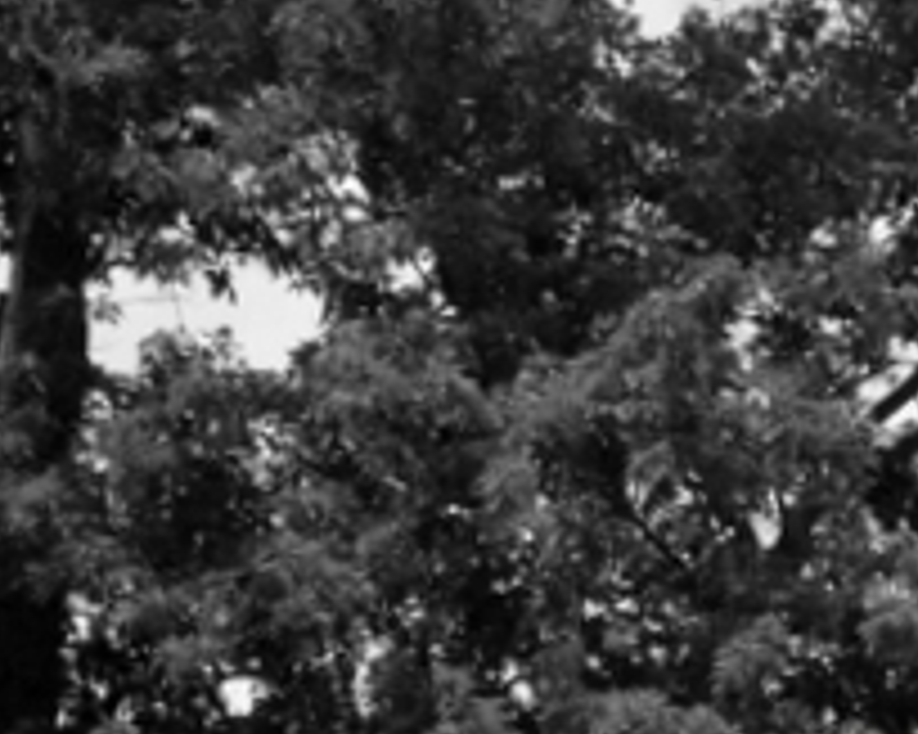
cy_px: 1313
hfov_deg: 3.6
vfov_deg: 2.9
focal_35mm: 528
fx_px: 14348
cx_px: 1444
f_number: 8
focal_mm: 75
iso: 110
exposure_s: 1/250
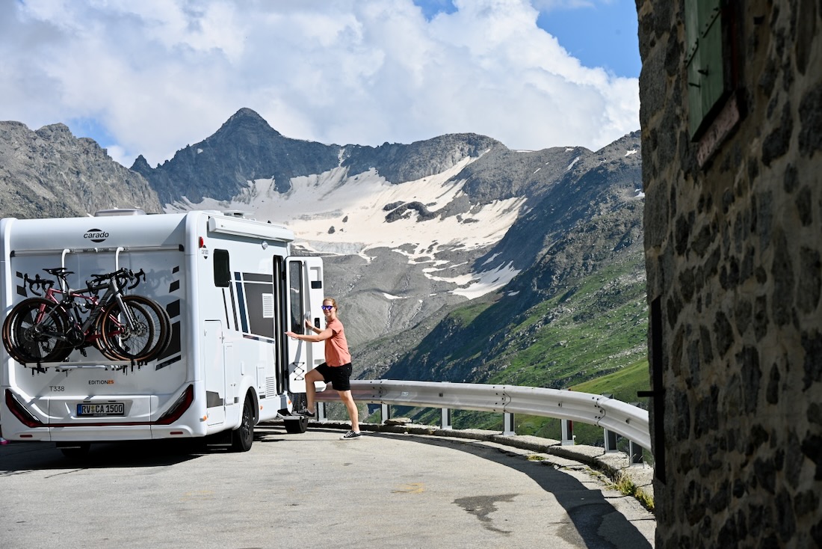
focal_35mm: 94
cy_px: 274
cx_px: 411
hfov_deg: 21.7
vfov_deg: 14.6
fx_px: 2147
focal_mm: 94
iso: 140
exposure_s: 1/250
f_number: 11
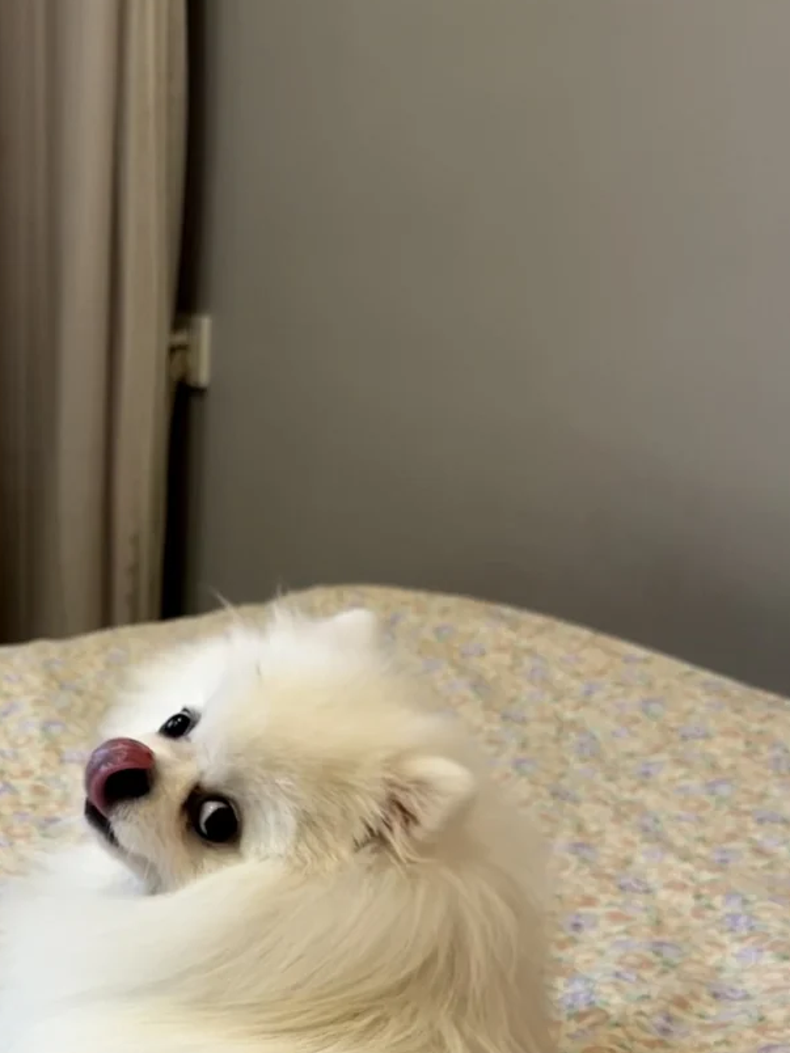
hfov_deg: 32.4
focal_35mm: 43
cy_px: 926
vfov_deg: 40.8
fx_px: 1308
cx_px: 123
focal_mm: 6.76
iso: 250
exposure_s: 1/50
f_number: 1.78
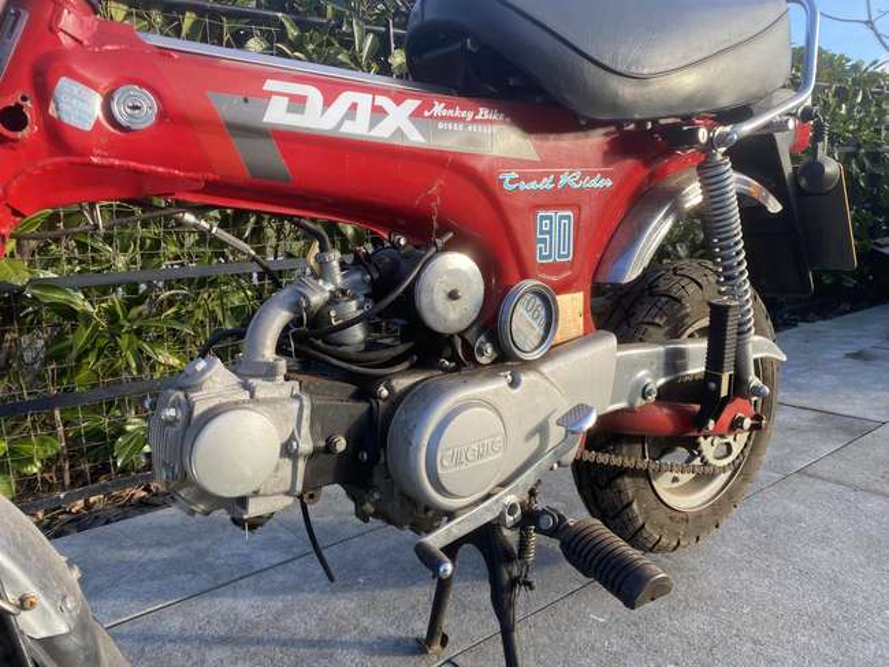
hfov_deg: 67.3
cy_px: 334
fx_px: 668
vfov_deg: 53.1
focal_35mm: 26
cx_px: 444
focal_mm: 4.25
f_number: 1.8
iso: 32
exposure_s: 1/330
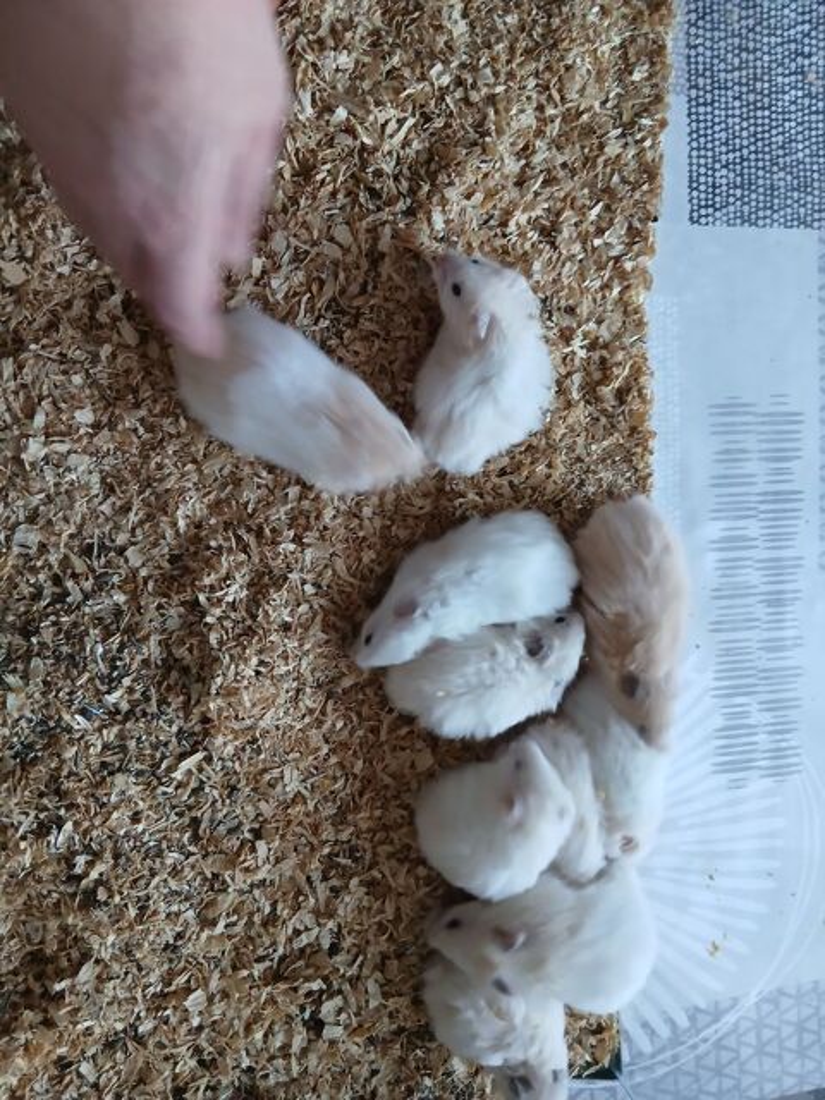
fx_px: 826
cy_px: 550
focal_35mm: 26
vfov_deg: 67.3
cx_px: 412
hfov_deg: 53.1
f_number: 1.8
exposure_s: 1/33.3
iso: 250
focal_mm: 3.98
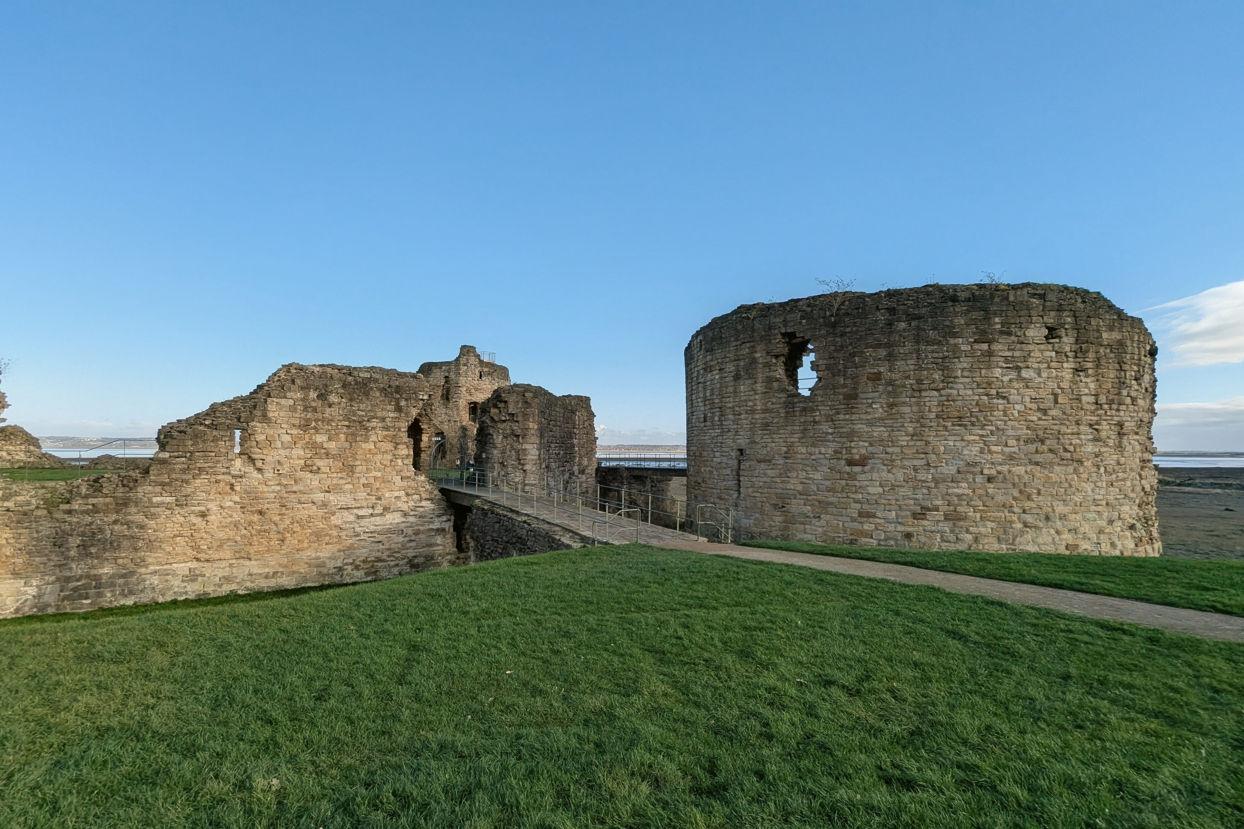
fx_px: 587
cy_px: 441
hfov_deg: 93.3
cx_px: 613
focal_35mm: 17
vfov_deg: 70.4
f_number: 2.2
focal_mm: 2.35
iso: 46
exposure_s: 1/1094
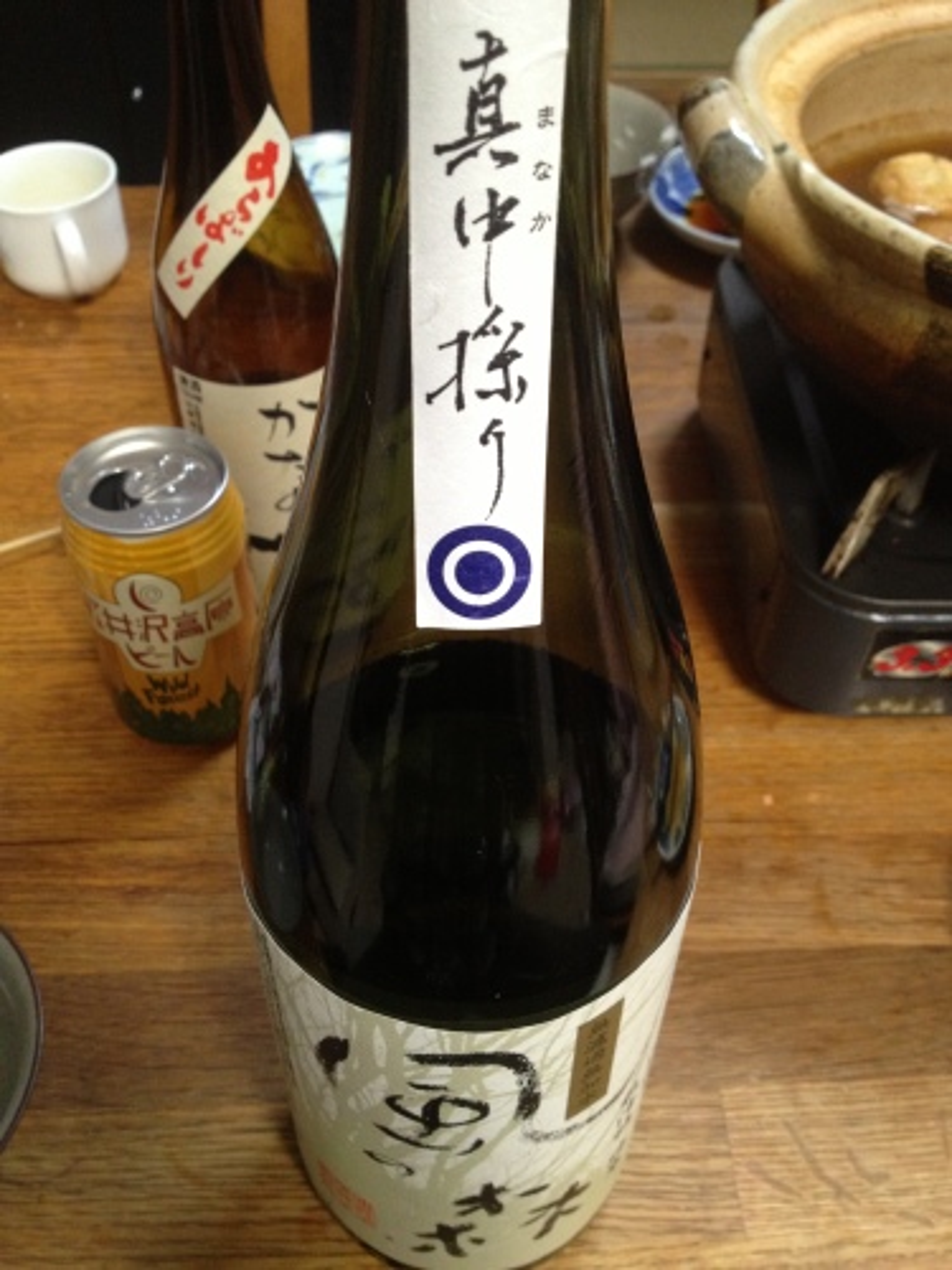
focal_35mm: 35
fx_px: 1283
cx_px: 476
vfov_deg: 52.6
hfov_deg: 40.7
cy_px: 635
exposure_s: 1/20
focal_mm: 4.28
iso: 250
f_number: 2.4
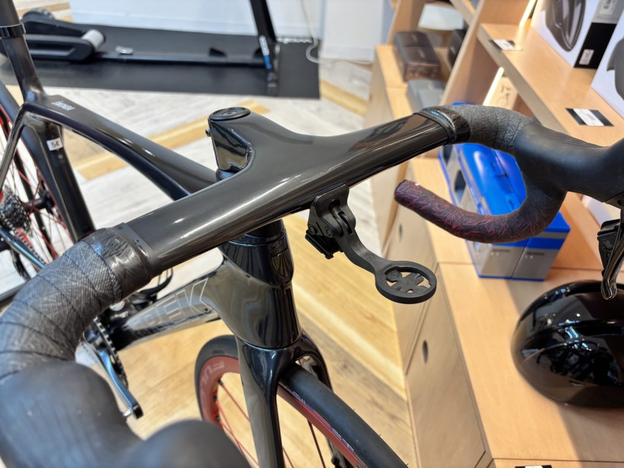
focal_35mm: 26
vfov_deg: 53.1
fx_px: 469
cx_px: 312
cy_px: 234
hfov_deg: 67.3
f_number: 1.6
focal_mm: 5.96
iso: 125
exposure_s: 1/100
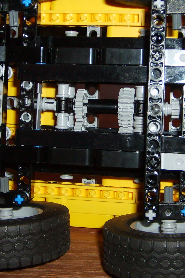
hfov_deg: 20.6
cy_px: 115
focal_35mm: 66
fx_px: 509
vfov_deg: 30.5
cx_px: 101
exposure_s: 1/45
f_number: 2.8
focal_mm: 5.8
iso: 100
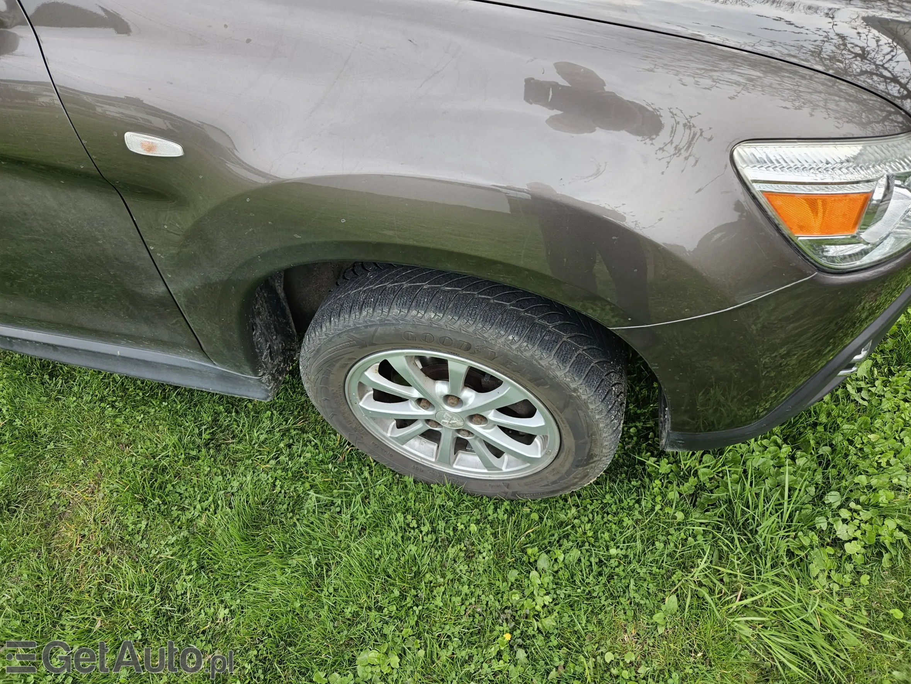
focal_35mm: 23
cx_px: 456
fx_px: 605
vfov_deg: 58.9
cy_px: 342
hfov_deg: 73.9
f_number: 1.8
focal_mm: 5.4
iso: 40
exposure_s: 1/431
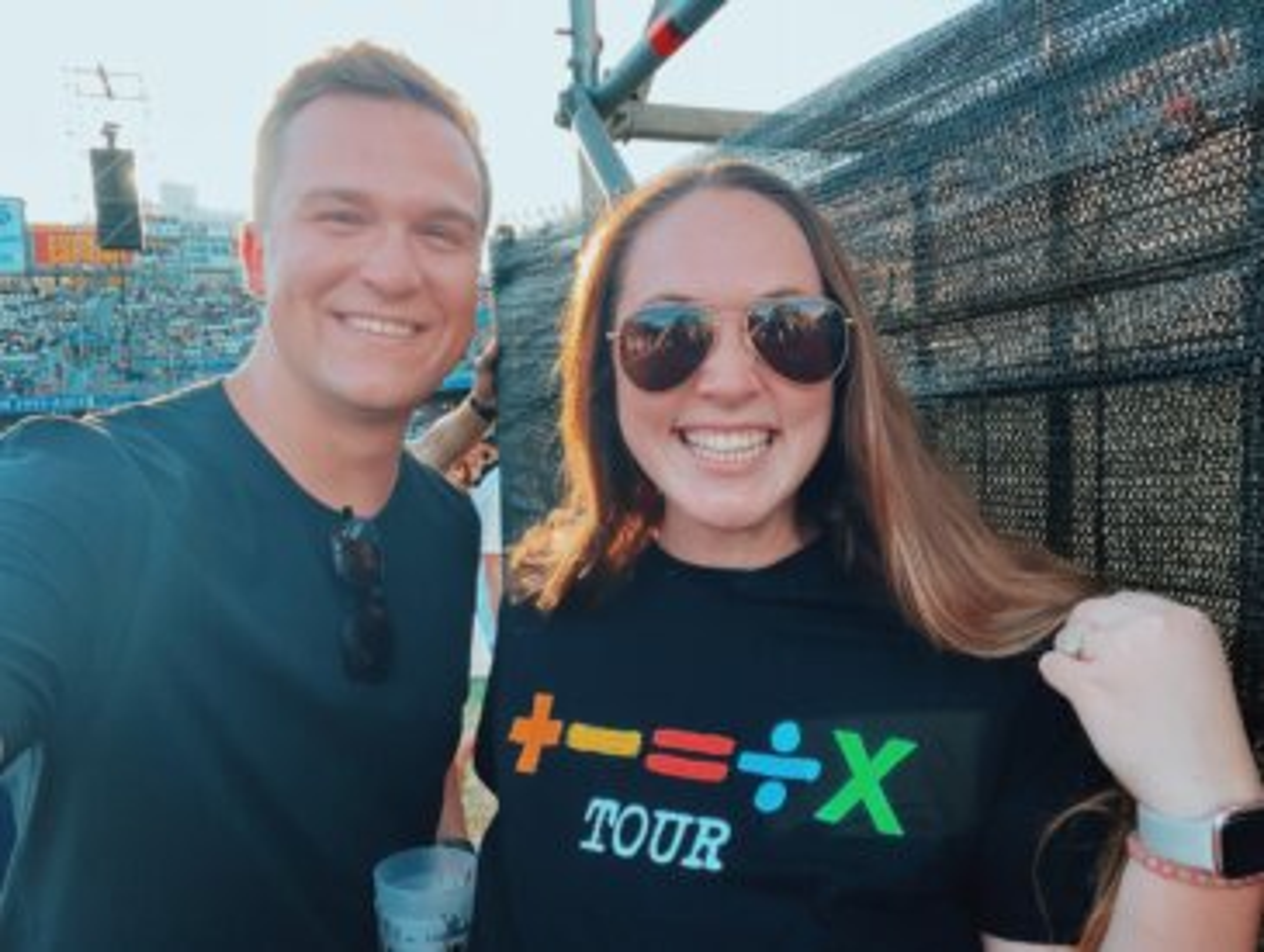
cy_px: 476
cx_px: 632
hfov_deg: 73.8
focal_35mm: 23
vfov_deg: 59.0
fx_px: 841
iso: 40
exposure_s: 1/121
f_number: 2.2
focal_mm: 2.71
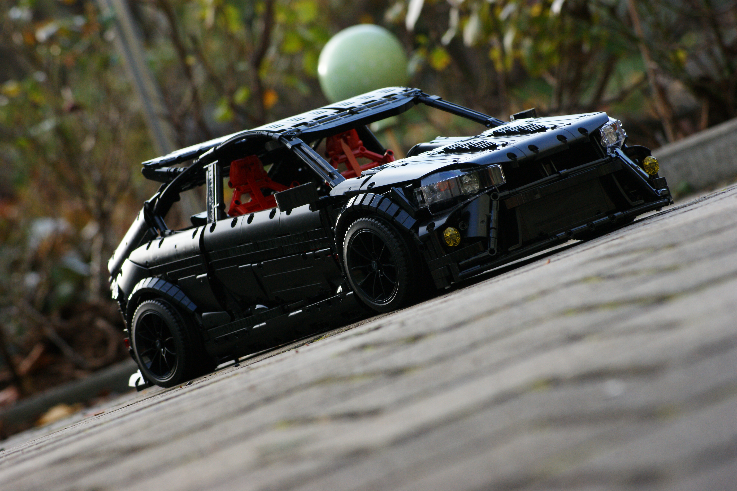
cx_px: 368
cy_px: 246
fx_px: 3069
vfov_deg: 9.1
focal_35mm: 150
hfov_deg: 13.7
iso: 400
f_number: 7.1
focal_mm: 100
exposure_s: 1/320
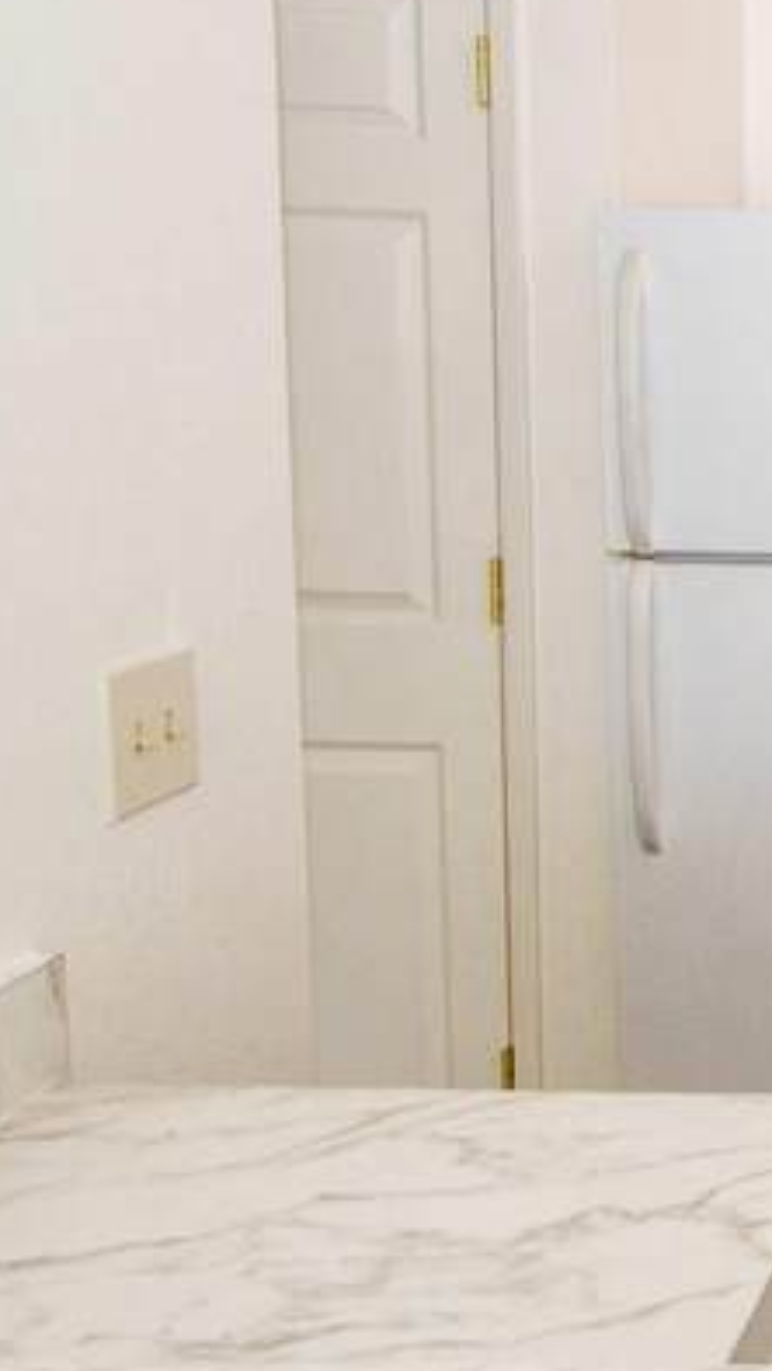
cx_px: 1461
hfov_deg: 17.9
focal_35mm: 51
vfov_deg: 40.2
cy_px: 485
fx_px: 1854
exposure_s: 1/100
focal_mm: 10
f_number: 5
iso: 360
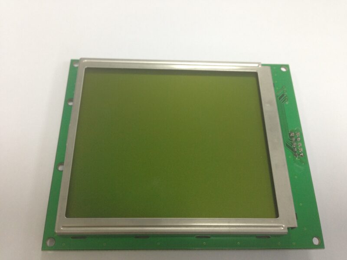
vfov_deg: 42.9
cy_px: 130
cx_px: 174
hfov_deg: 55.4
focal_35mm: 33
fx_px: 331
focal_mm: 4.12
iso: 100
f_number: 2.4
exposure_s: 1/20
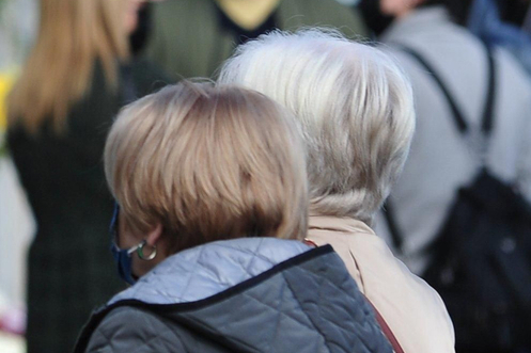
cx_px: -82
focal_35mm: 965
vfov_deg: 1.4
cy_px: 115
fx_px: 14228
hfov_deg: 2.1
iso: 320
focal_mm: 300
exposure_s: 1/400
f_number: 7.1
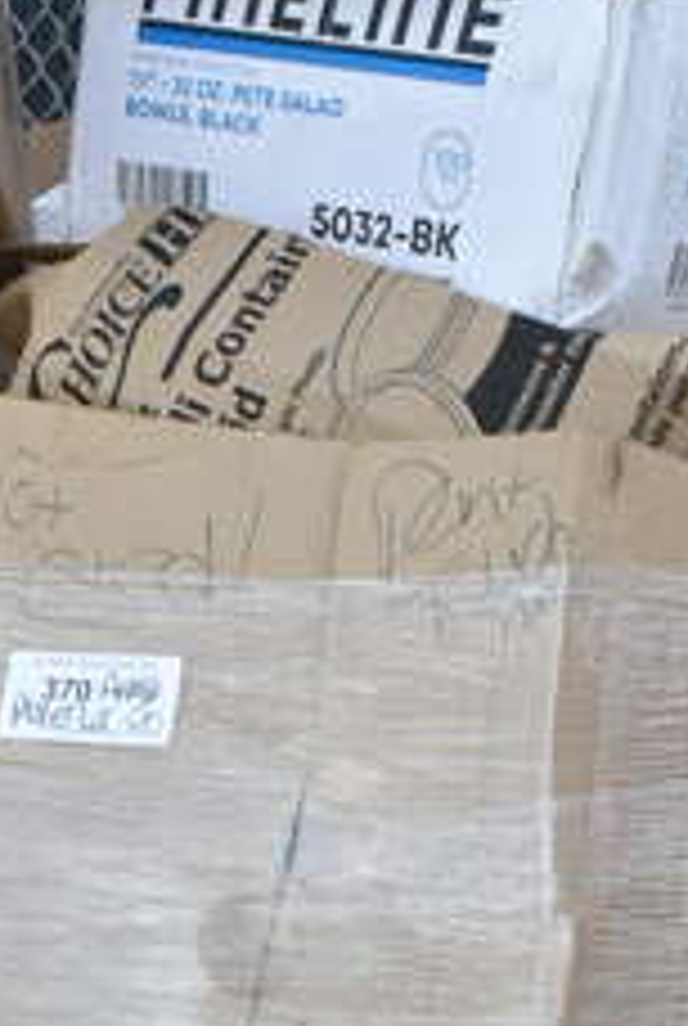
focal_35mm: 108
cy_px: 1127
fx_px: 3082
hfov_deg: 12.6
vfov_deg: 18.2
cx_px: -13
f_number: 6.3
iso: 100
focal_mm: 18
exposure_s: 1/160
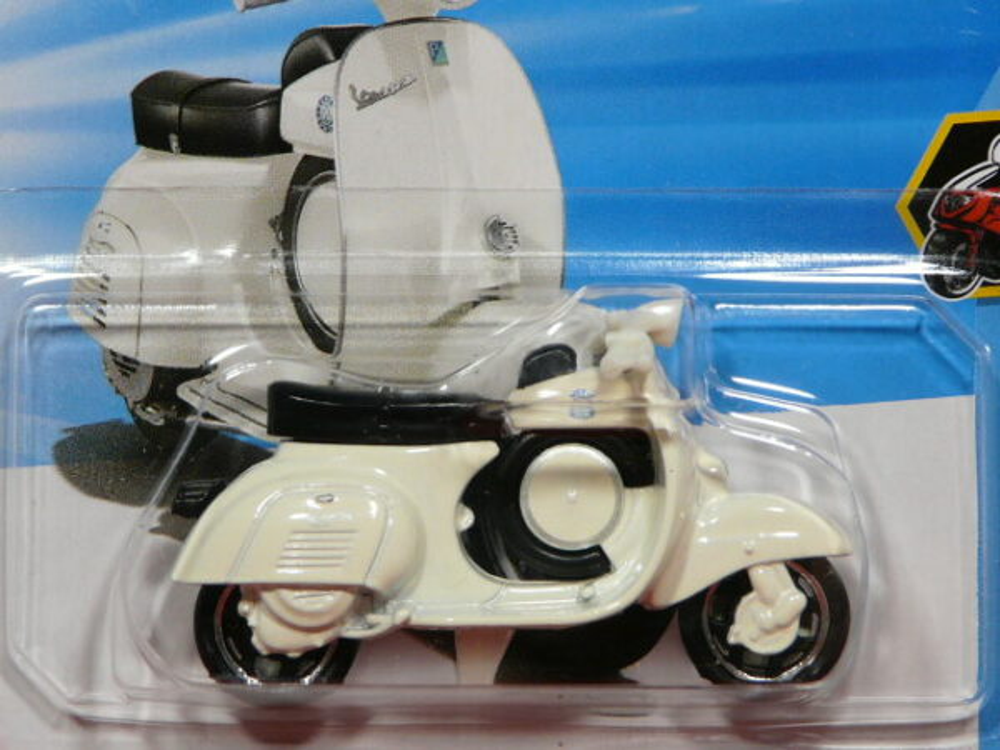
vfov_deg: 10.4
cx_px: 500
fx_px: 4102
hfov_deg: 13.9
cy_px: 375
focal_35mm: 142
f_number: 3.6
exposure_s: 1/50
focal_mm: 14.7
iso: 100
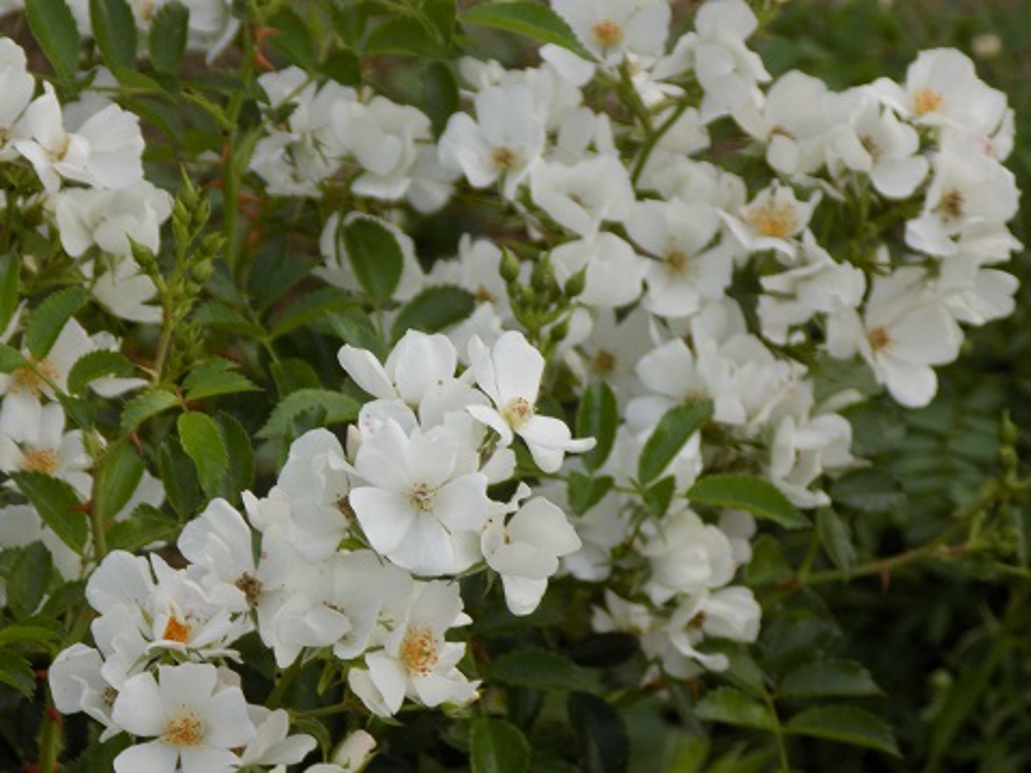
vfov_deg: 6.8
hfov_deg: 9.1
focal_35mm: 217
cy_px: 386
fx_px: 6463
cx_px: 516
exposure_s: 1/60
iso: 80
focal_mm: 38.6
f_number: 5.5
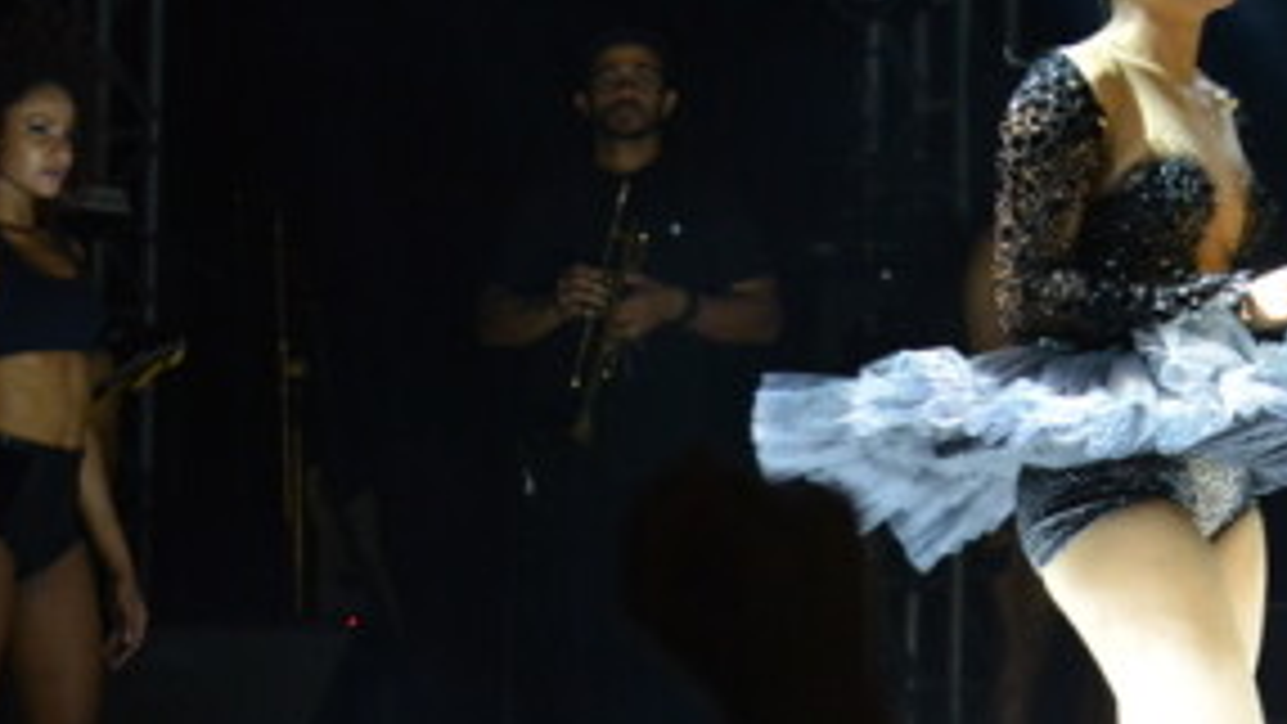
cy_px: 429
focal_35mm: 175
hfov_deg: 12.2
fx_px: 5975
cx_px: 1030
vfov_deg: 6.9
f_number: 4.5
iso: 1600
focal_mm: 55
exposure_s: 1/160
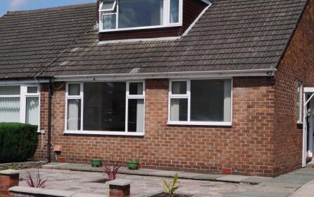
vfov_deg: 21.3
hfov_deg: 33.4
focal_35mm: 61
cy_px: 111
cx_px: 171
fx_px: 522
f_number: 10
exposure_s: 1/500
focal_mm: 22
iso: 160
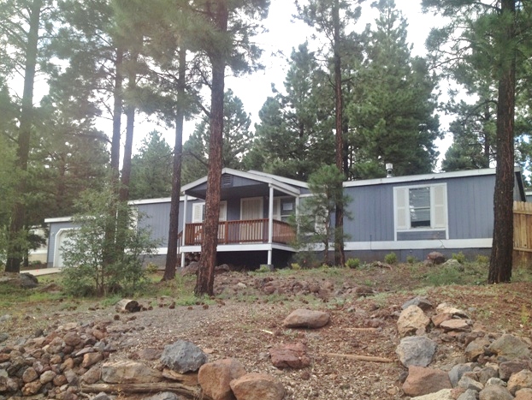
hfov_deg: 51.3
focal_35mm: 36
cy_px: 205
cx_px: 273
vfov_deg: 39.7
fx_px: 553
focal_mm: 4.28
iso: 50
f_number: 2.4
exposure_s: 1/300
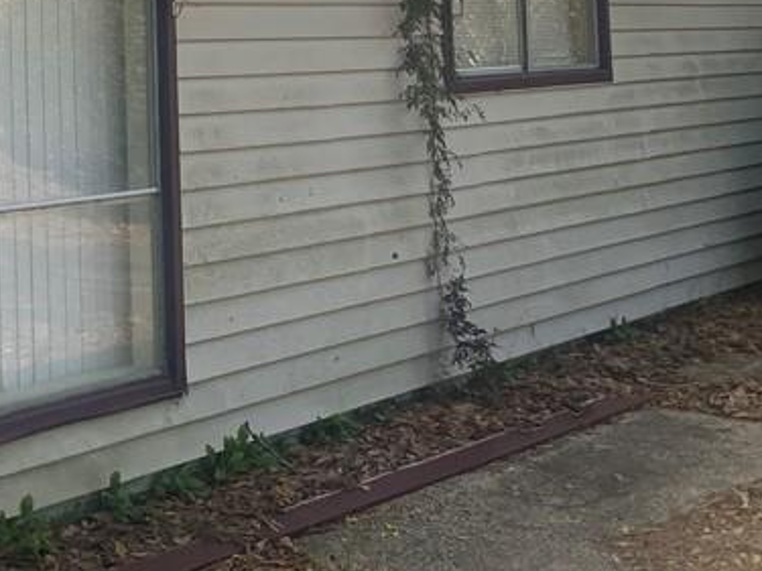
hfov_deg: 24.8
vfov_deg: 19.6
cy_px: -96
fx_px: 1562
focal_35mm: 71
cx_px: -146
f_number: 1.8
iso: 32
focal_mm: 4.25
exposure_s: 1/2358
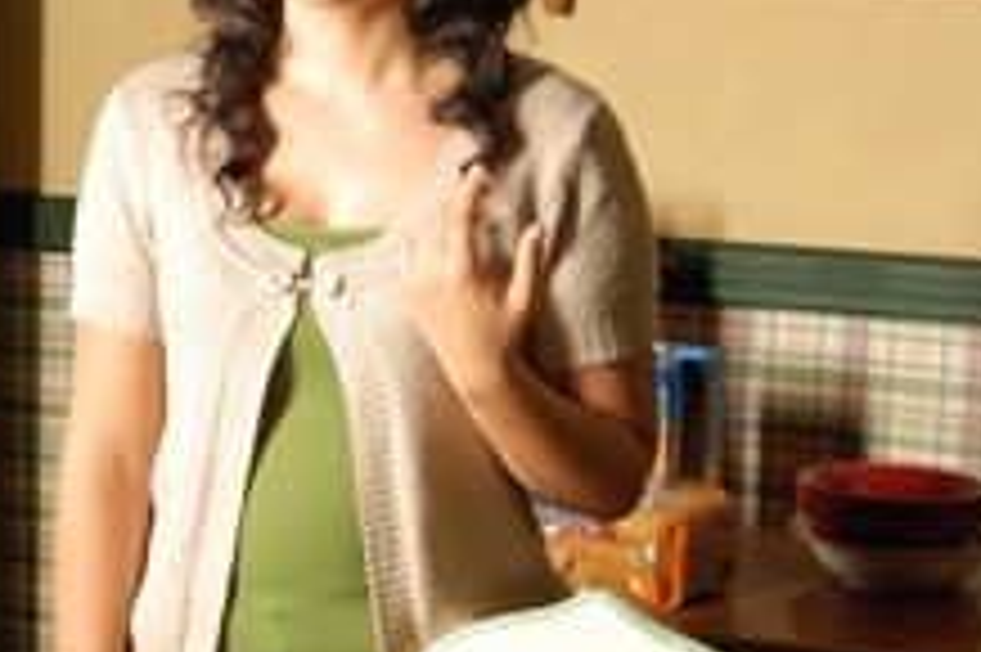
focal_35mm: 117
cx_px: 76
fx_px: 3186
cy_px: 297
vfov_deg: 11.7
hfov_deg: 17.2
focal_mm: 38
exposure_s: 1/30
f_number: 4.8
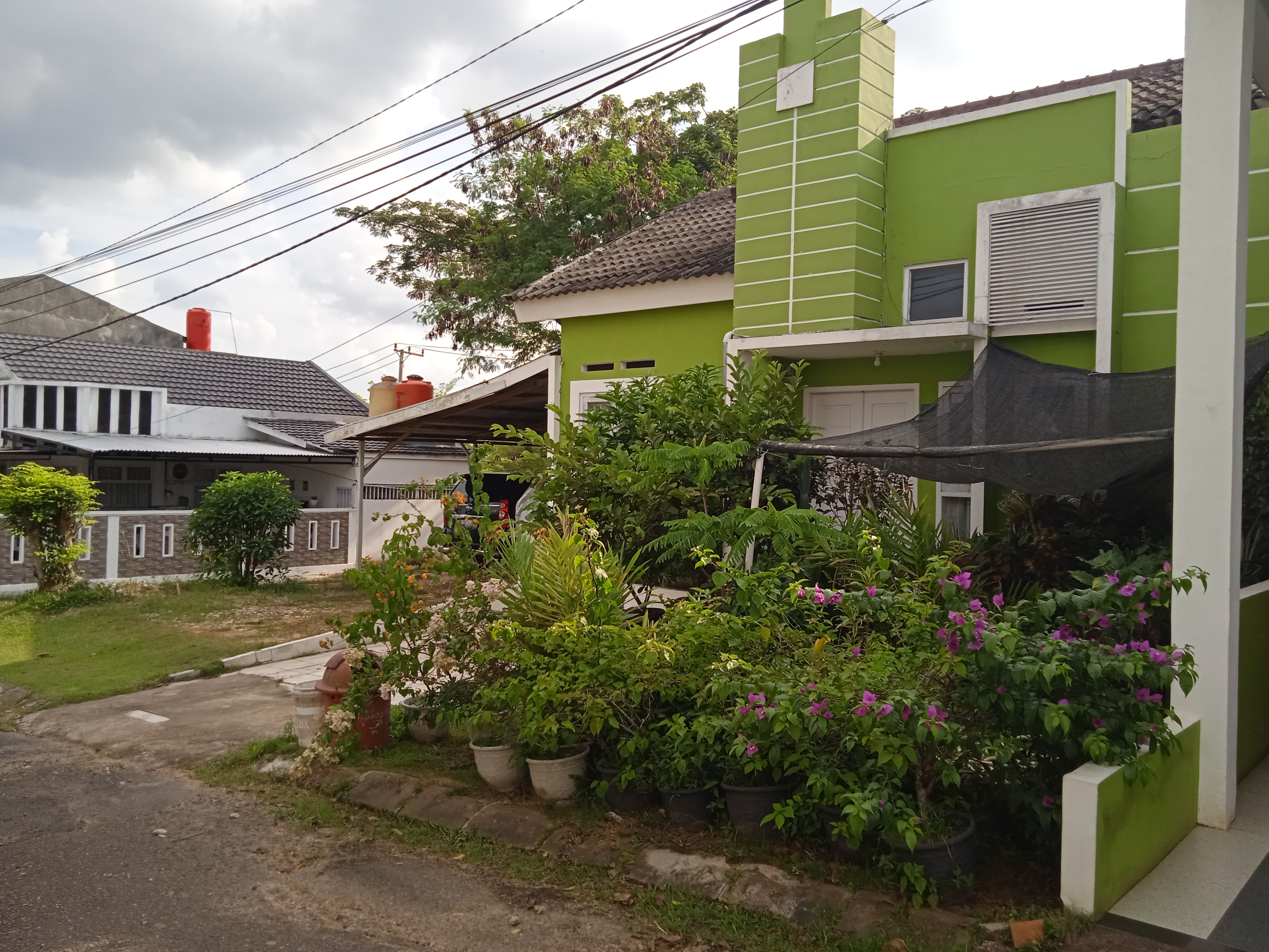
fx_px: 1026
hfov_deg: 63.4
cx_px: 634
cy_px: 476
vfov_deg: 49.7
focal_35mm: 28
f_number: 2.2
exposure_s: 1/787
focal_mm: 3.43
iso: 100
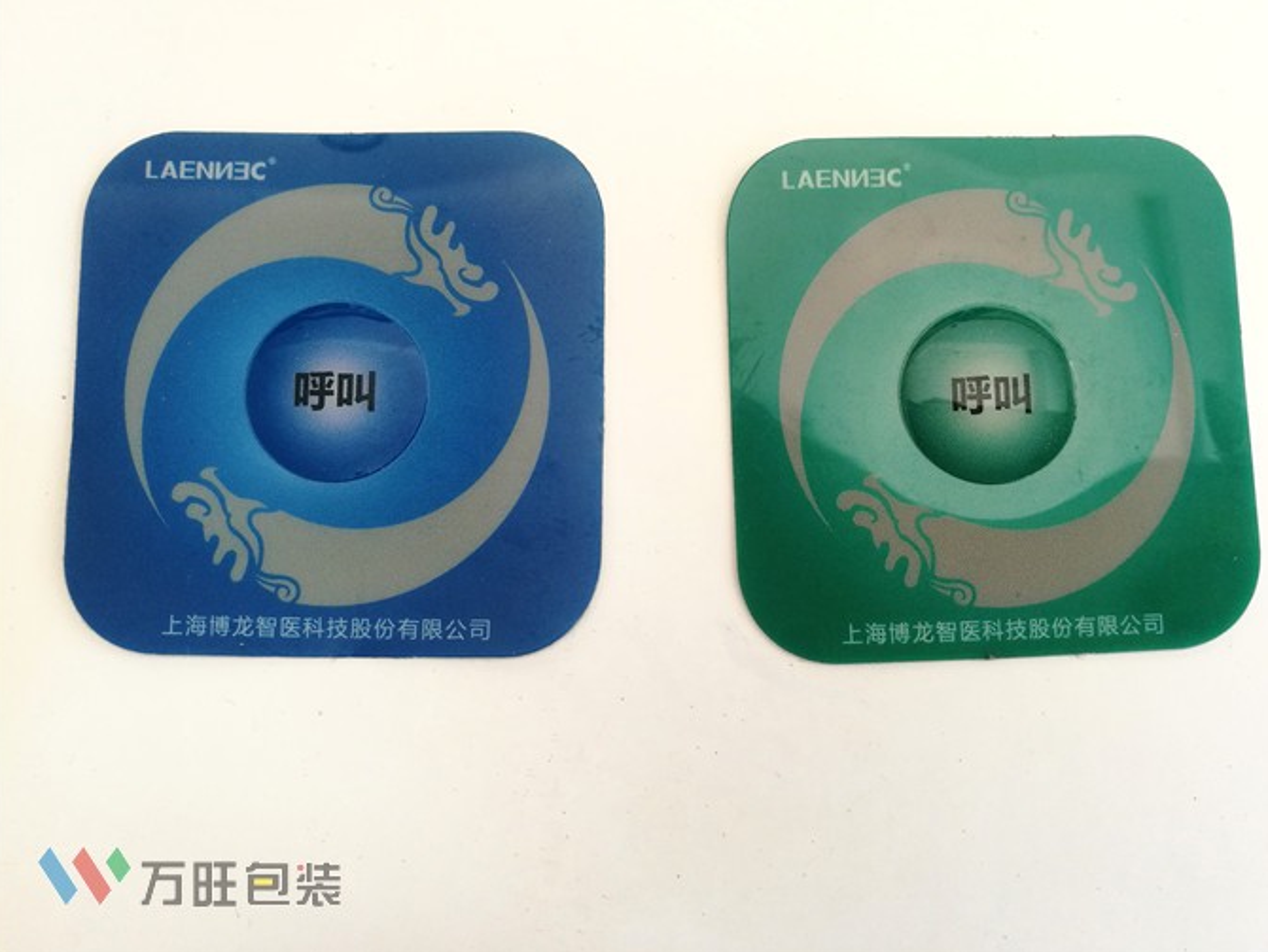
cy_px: 445
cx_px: 672
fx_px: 1063
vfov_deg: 48.2
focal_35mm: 29
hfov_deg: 61.6
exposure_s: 1/50
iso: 125
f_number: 2.2
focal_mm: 4.5
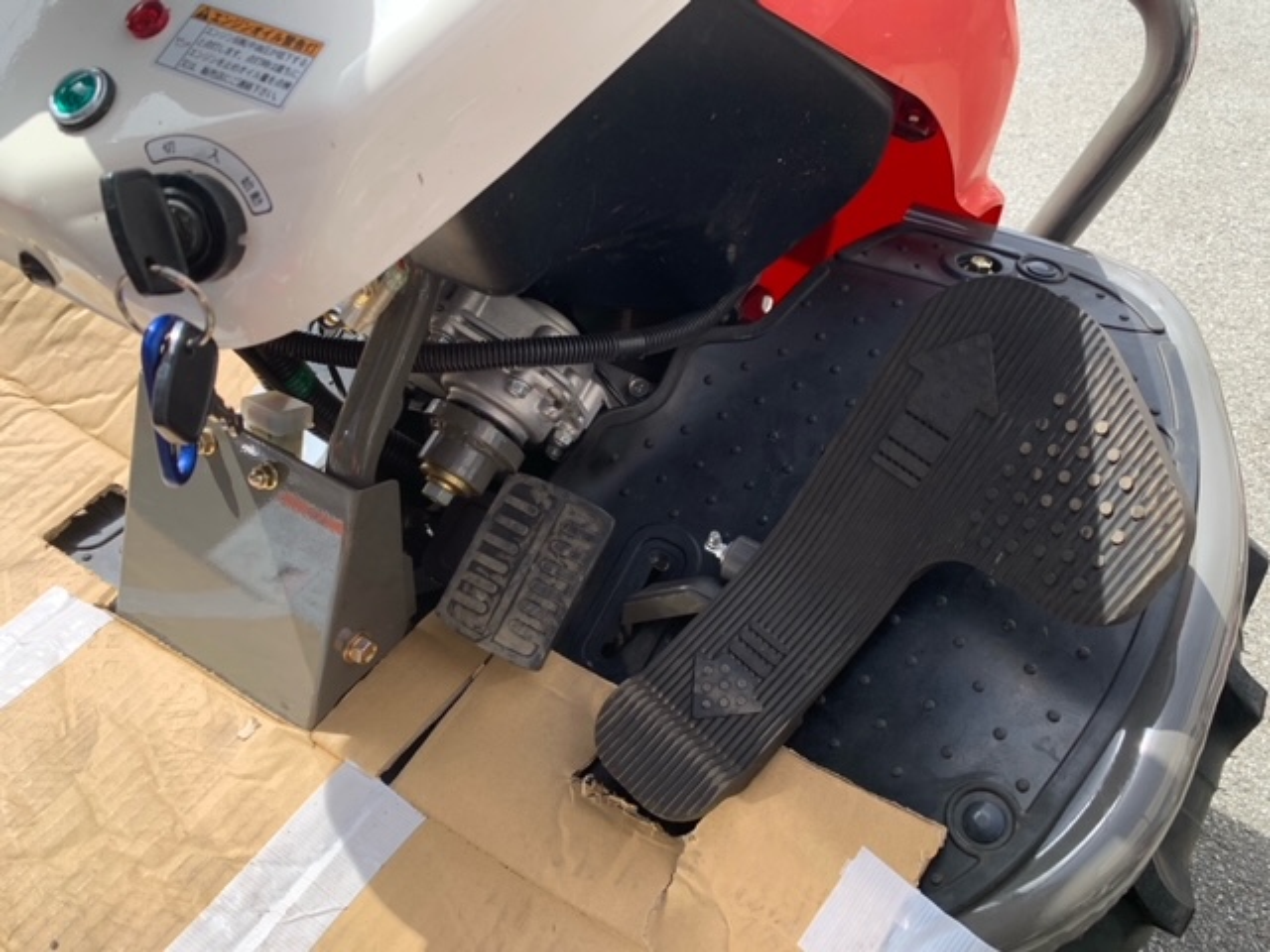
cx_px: 635
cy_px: 476
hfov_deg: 67.3
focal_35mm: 26
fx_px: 954
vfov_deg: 53.1
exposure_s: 1/664
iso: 25
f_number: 1.8
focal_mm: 4.25
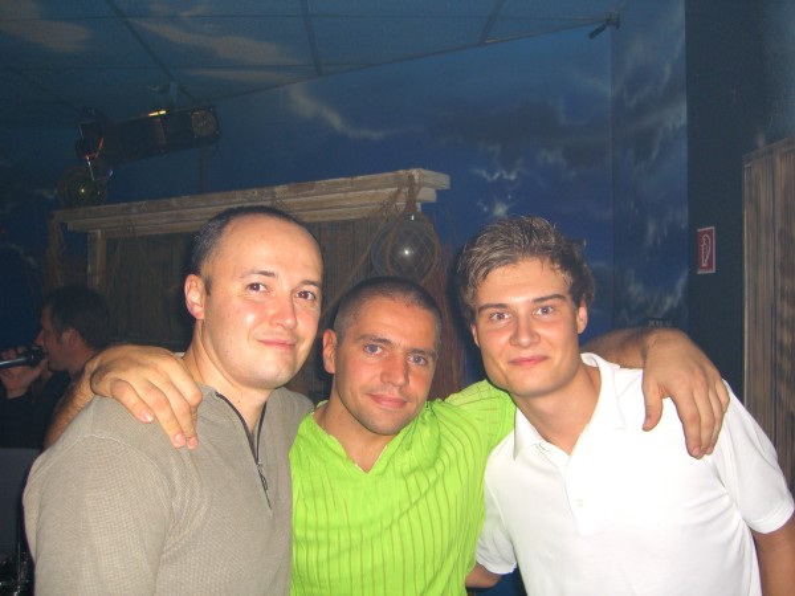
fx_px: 873
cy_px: 298
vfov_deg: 37.7
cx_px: 398
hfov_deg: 49.0
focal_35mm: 38
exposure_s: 1/60
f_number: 2.8
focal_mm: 7.9
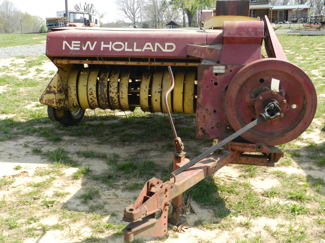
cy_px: 122
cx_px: 162
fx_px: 357
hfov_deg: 49.0
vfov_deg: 37.7
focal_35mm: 38
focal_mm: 6.7
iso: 160
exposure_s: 1/500
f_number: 4
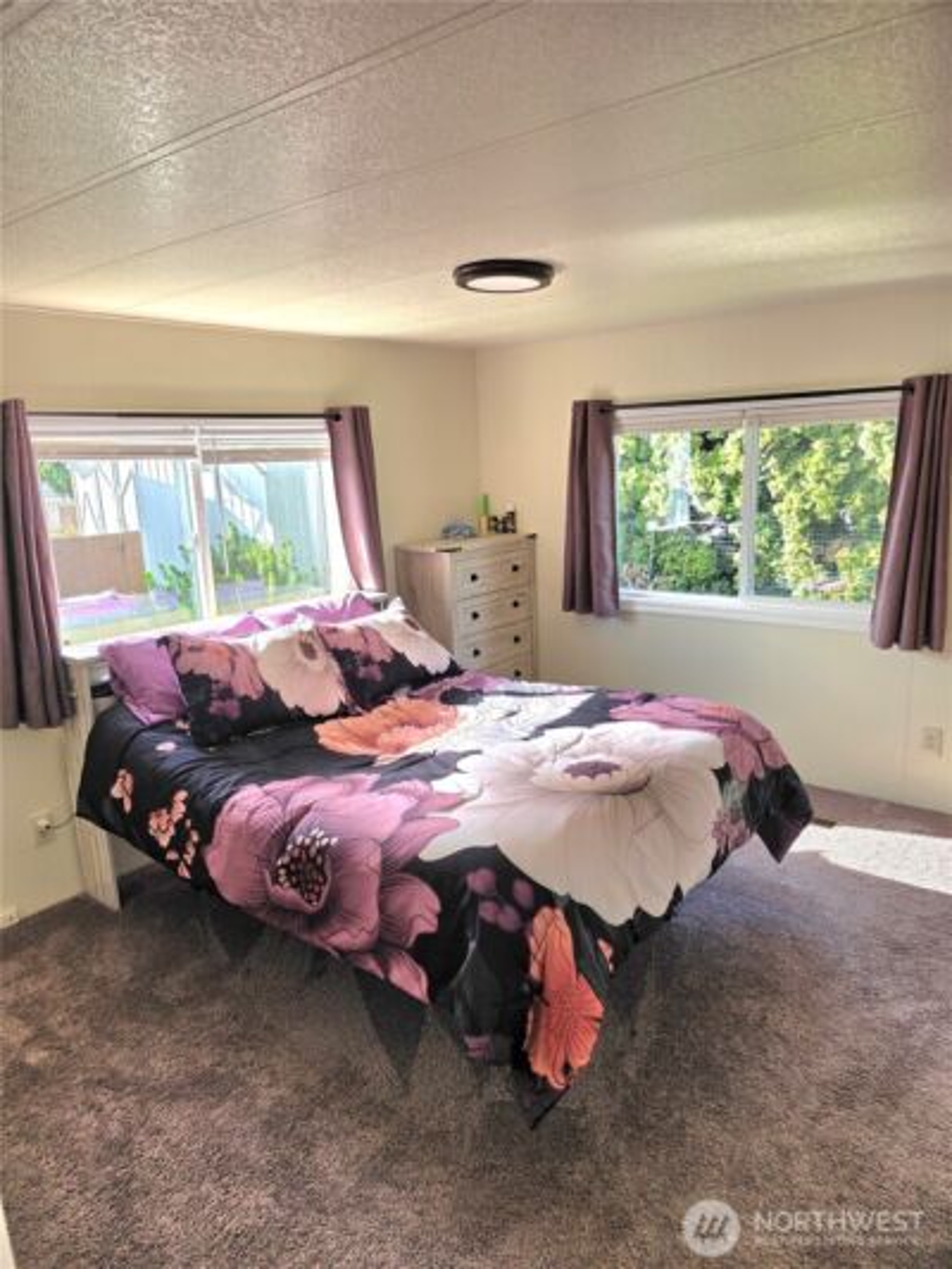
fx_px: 843
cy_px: 634
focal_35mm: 23
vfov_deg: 73.9
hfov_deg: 58.9
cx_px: 476
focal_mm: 6.3
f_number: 1.7
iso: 32
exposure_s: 1/182
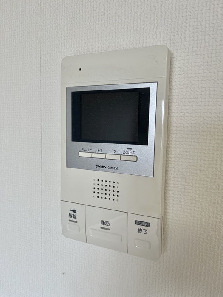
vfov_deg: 67.3
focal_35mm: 26
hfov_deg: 53.1
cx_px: 112
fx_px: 223
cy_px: 148
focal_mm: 5.1
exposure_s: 1/120
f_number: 1.6
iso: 64
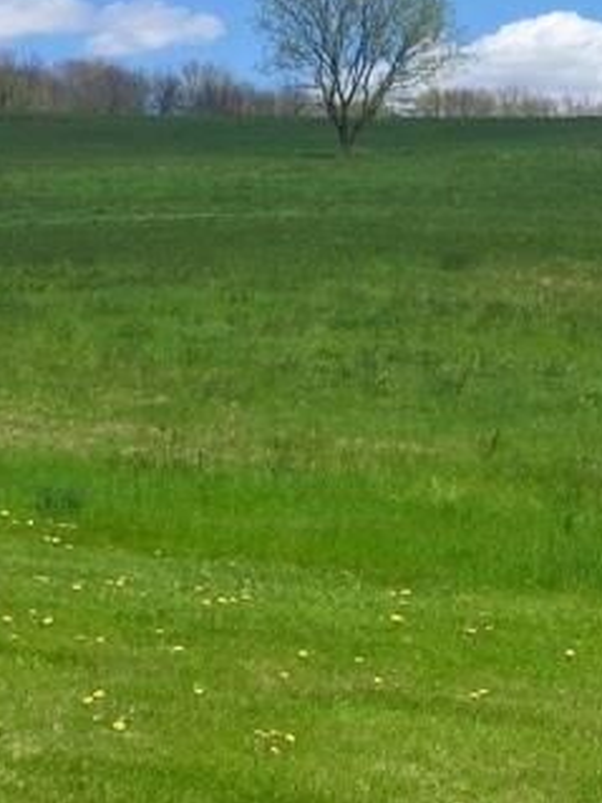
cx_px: 577
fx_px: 2158
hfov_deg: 15.6
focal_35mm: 93
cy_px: 609
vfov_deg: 20.9
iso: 32
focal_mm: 4.15
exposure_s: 1/2639
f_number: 2.2
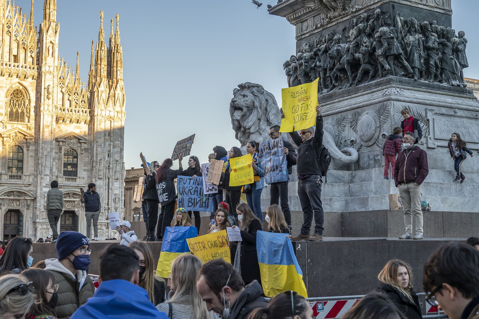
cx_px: 240
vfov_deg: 25.1
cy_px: 160
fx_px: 719
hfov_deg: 36.9
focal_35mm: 54
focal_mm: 54
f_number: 8
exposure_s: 1/160
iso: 500
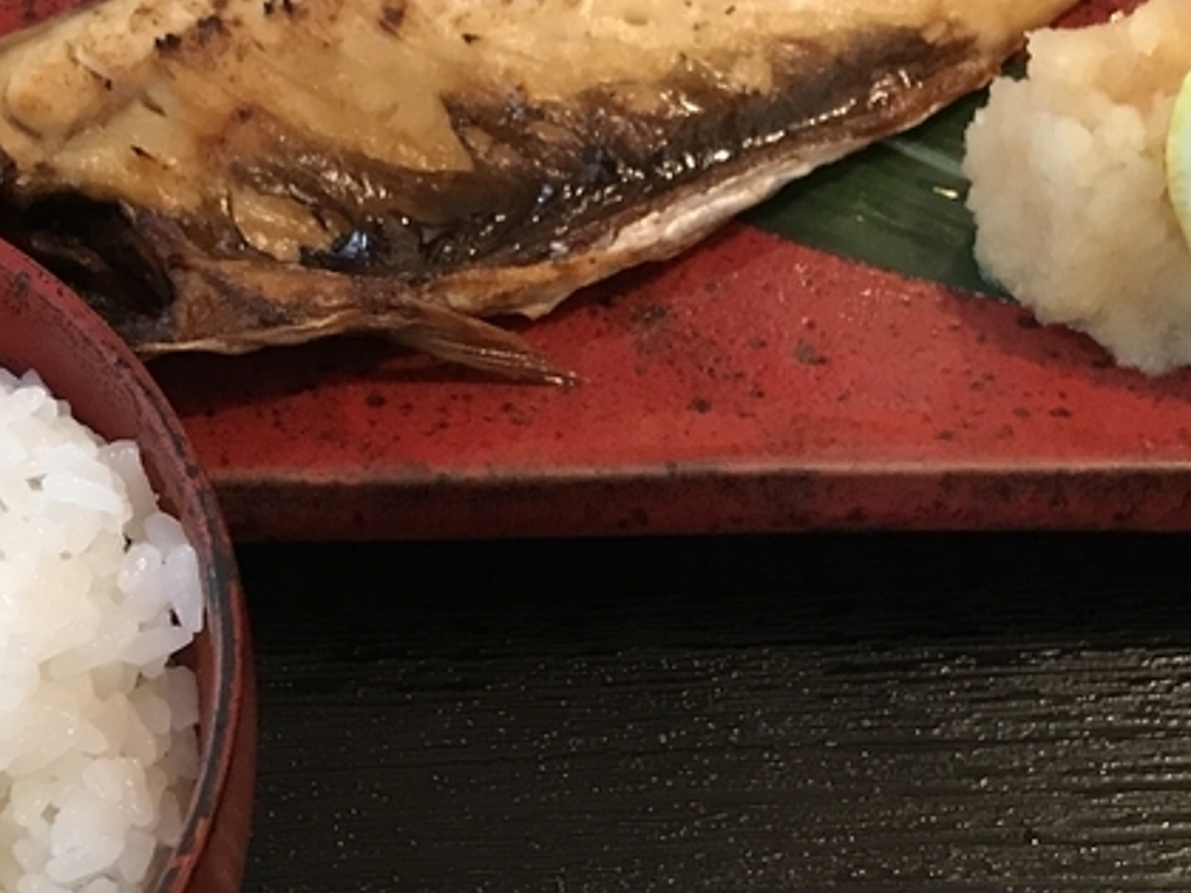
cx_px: 570
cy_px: 692
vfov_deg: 18.3
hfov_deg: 24.4
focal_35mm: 80
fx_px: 2752
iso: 80
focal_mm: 3.99
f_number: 1.8
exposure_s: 1/17
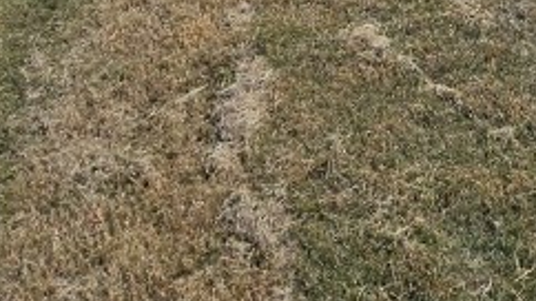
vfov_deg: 15.3
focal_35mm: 60
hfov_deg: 31.9
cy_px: -336
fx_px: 853
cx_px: 549
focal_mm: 2.2
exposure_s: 1/2490
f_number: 2.2
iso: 50
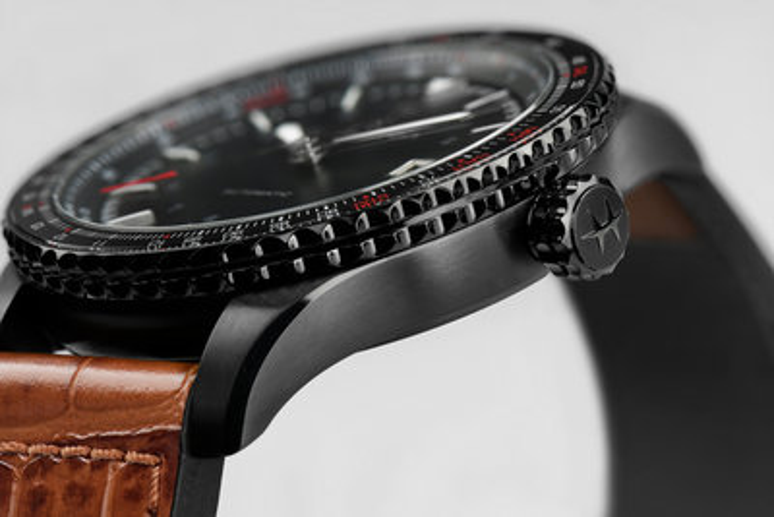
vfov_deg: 13.1
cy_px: 258
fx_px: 2258
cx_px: 387
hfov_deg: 19.4
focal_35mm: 105
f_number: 14
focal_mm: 105
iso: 640
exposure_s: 1/100
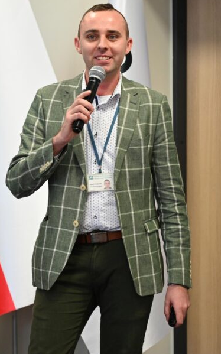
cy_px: 157
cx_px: 74
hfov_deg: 10.7
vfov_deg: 17.1
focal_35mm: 122
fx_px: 1177
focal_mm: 70
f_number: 4
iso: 1400
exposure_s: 1/125
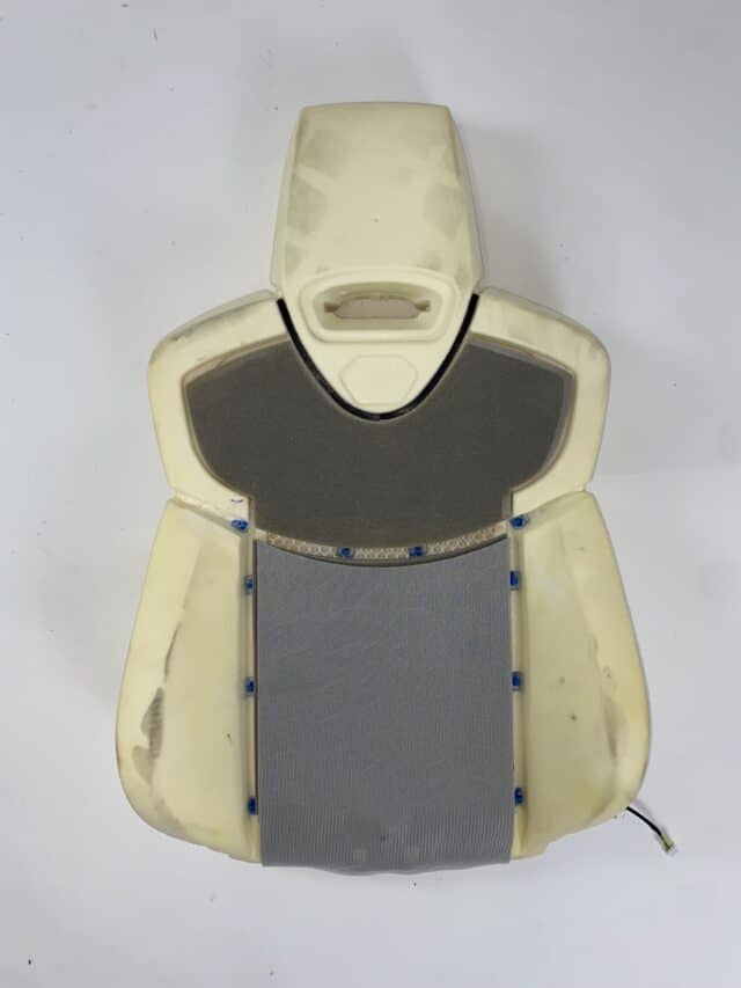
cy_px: 494
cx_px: 370
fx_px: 742
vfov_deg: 67.3
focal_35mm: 26
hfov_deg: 53.1
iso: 32
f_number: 1.8
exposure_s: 1/100
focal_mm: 4.25
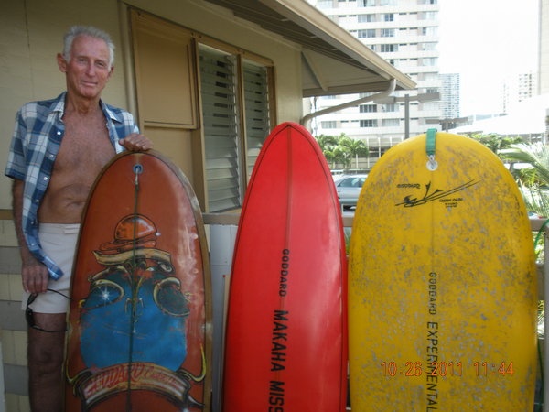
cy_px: 206
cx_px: 274
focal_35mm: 35
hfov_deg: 52.6
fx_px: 555
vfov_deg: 40.7
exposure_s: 1/104
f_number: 3.5
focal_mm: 6.3
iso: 64
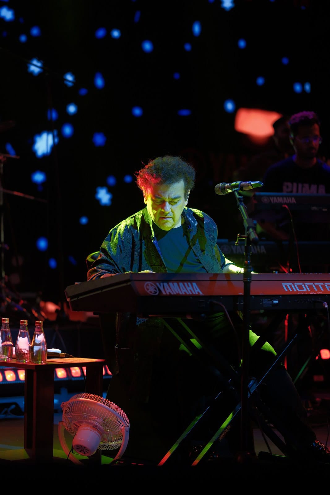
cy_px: 248
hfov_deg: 16.3
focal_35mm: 84
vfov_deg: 24.2
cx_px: 165
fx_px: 1155
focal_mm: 56
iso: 80
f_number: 1.4
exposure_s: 1/160
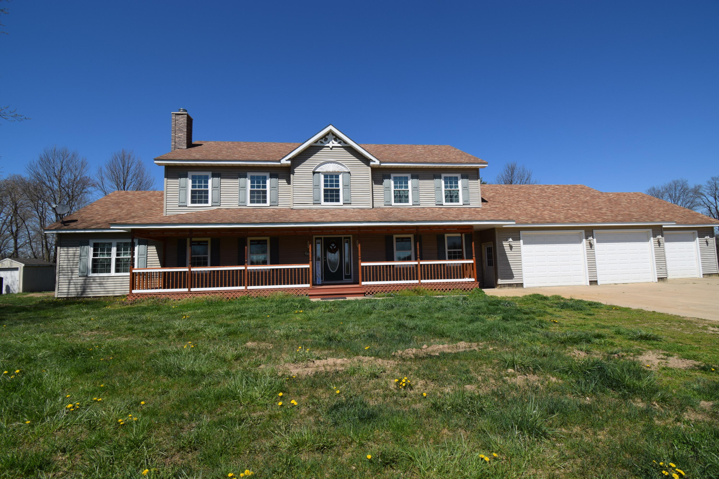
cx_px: 360
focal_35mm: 15
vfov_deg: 77.3
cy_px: 240
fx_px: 300
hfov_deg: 100.4
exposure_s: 1/400
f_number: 10
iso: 200
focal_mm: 10
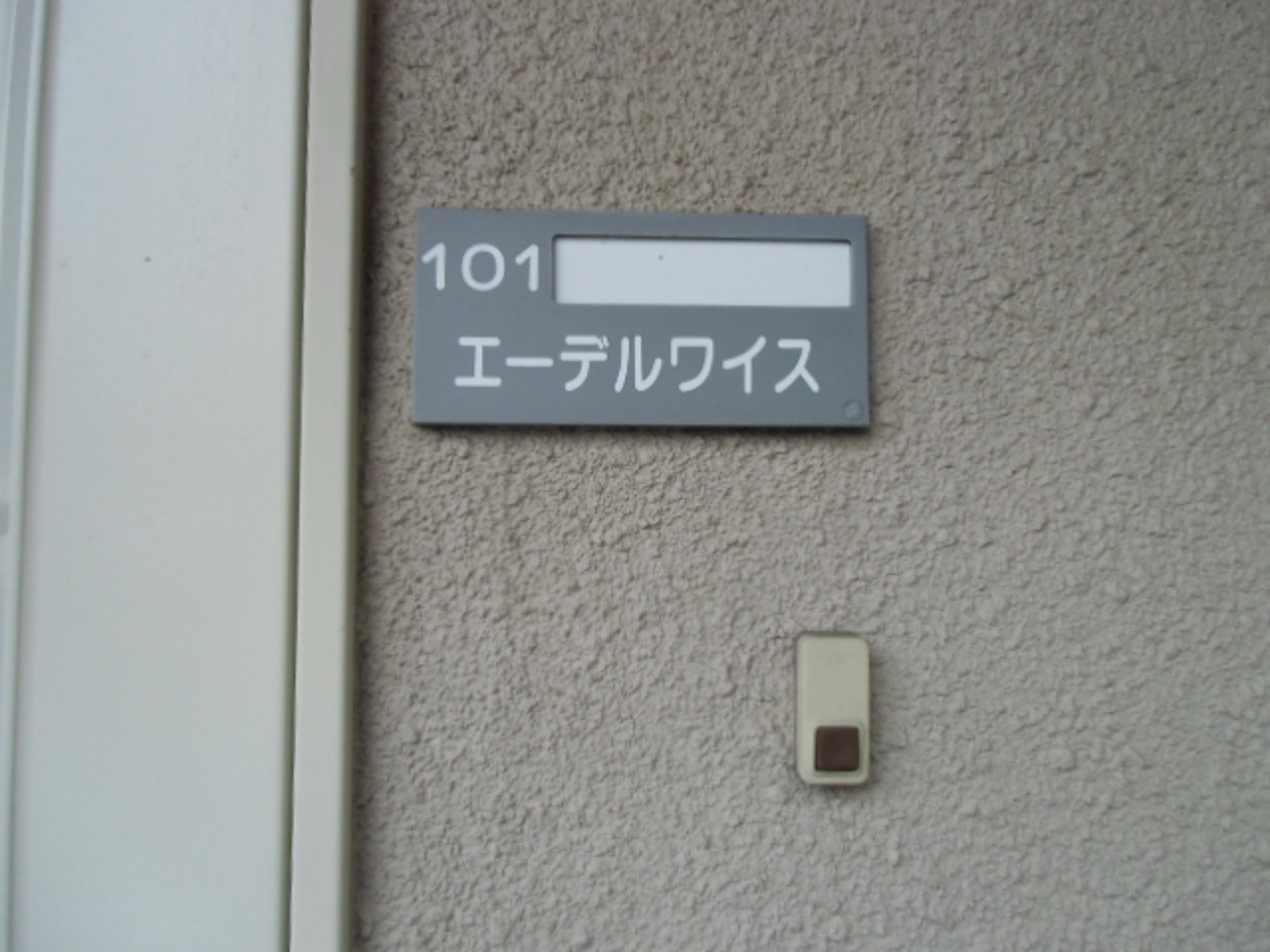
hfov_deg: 71.6
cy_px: 476
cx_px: 635
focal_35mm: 24
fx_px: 881
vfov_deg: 56.8
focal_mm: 4.24
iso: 200
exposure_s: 1/80
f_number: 3
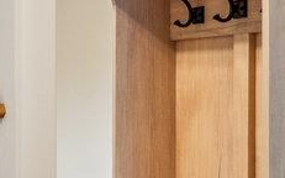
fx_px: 652
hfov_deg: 18.5
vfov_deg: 15.5
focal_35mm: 84
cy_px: 96
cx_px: -244
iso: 500
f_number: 5.6
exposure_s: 1/80
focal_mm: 19
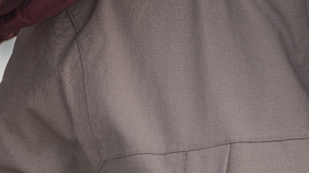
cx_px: -29
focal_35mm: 656
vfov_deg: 1.8
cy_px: -120
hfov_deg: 3.3
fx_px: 5374
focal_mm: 171
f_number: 2.8
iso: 400
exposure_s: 1/5000
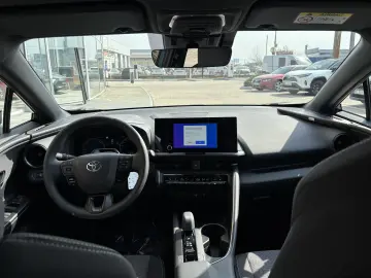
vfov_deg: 53.1
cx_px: 186
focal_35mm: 26
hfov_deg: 67.3
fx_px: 279
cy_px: 139
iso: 50
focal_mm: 5.96
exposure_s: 1/1047
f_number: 1.6
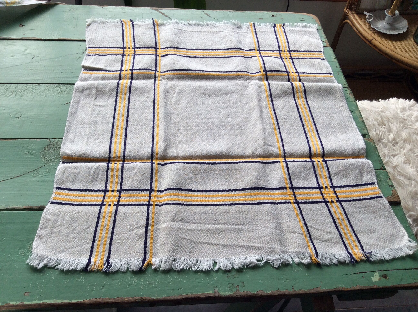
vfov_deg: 44.1
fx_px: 386
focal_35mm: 32
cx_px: 209
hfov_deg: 56.9
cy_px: 156
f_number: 2.4
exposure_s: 1/203
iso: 32
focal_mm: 3.3
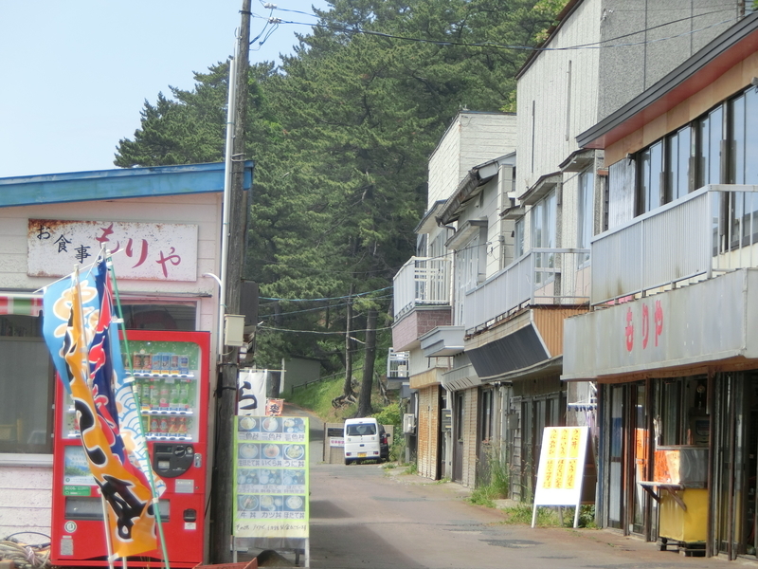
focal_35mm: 135
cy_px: 284
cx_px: 379
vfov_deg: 11.0
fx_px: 2956
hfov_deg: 14.6
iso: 80
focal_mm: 24.17
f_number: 5.7
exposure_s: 1/250
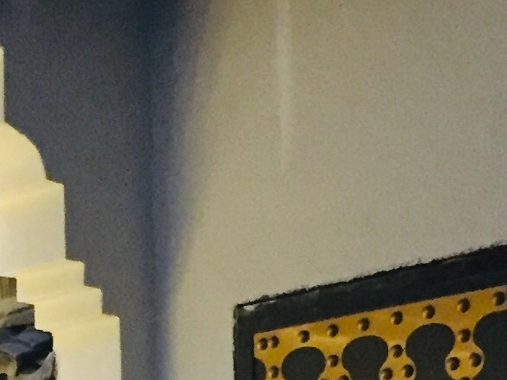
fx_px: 2358
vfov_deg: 8.9
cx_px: 70
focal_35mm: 161
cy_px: 651
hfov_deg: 12.2
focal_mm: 4.15
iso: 800
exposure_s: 1/17
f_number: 2.2
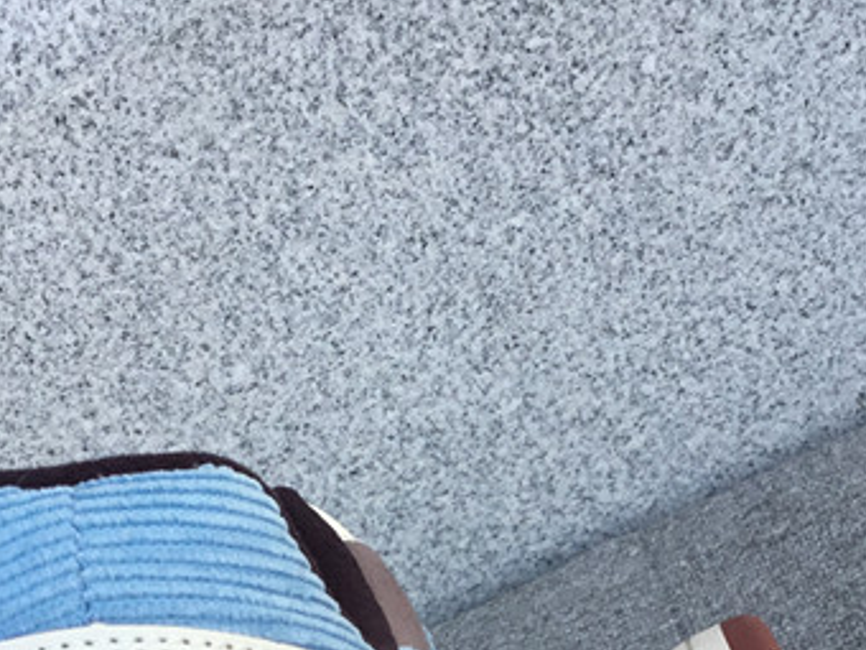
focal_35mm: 82
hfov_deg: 23.8
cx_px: 367
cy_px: 779
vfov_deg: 17.2
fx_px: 2051
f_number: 2.4
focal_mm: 3.3
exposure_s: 1/604
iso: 25
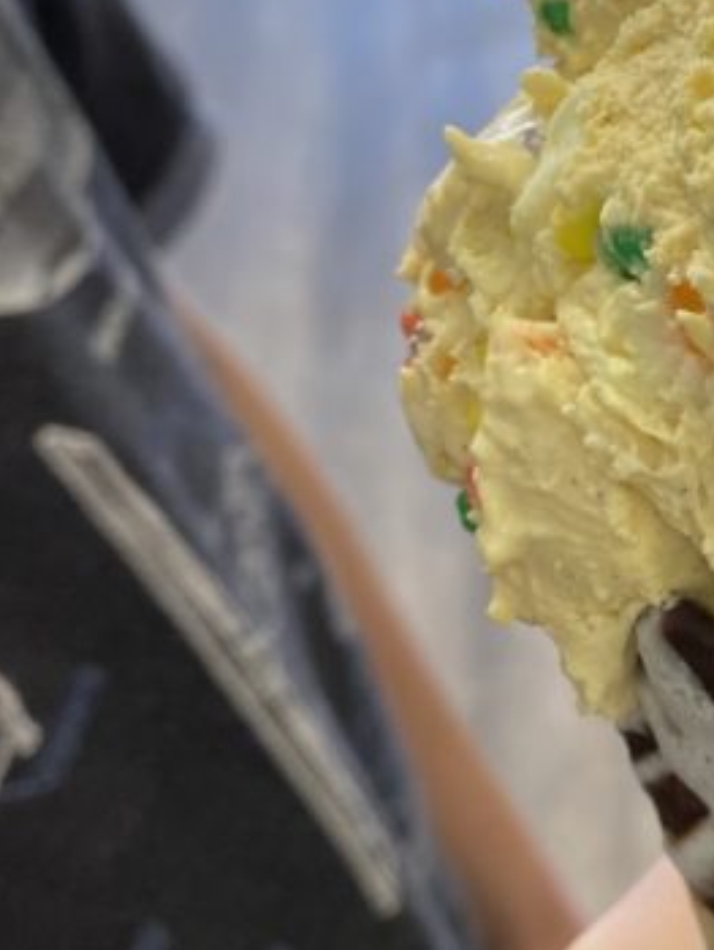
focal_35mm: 76
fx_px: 2088
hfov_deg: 18.2
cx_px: 901
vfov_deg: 25.6
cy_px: 402
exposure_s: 1/120
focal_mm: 4.25
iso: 100
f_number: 1.8
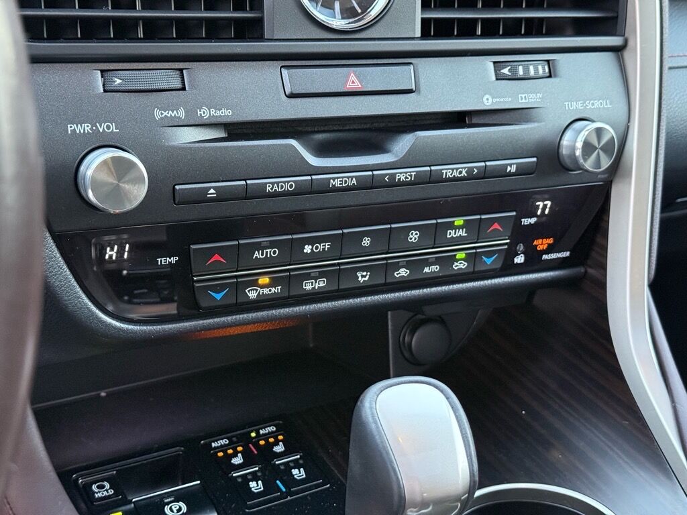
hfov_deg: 39.7
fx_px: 953
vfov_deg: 30.3
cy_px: 258
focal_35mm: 48
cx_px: 344
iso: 500
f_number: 1.78
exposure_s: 1/30
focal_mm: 6.76
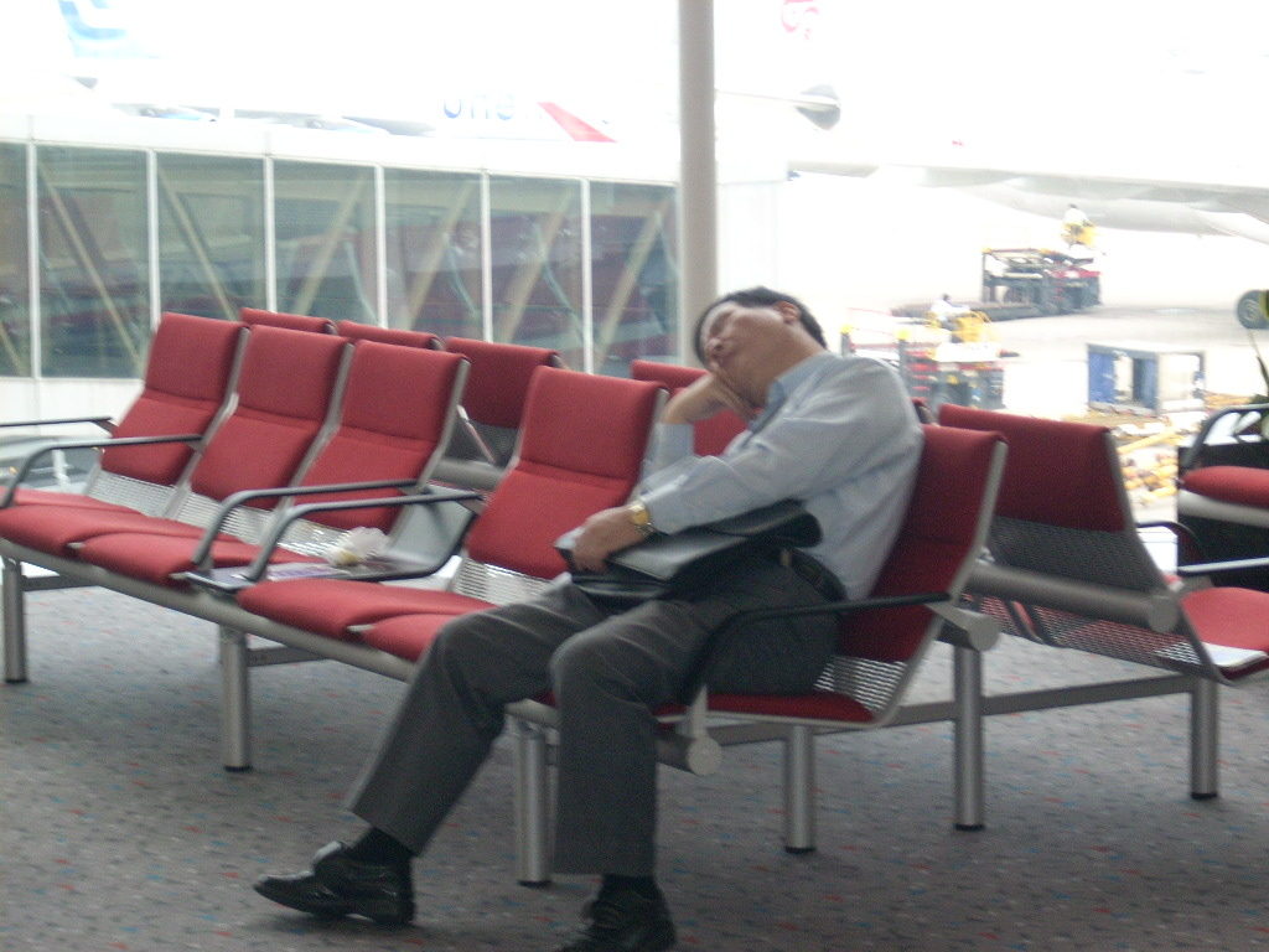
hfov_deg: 17.4
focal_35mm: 113
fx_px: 4143
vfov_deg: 13.1
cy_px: 476
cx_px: 634
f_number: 5.2
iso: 200
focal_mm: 18.6
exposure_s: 1/30
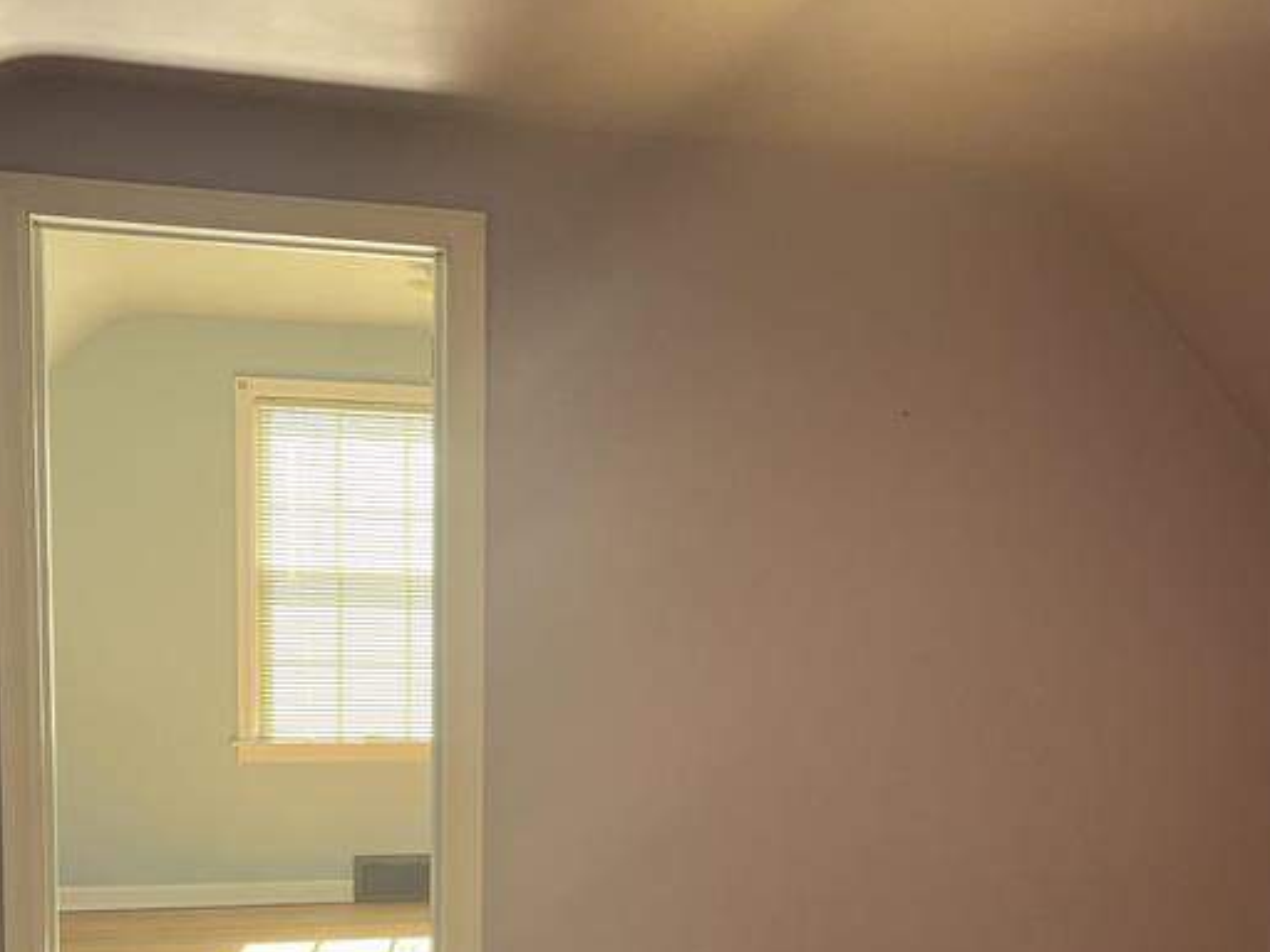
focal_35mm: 52
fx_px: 1908
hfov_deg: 36.5
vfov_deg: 27.4
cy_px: 786
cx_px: 831
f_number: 1.6
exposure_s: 1/120
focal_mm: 5.1
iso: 100
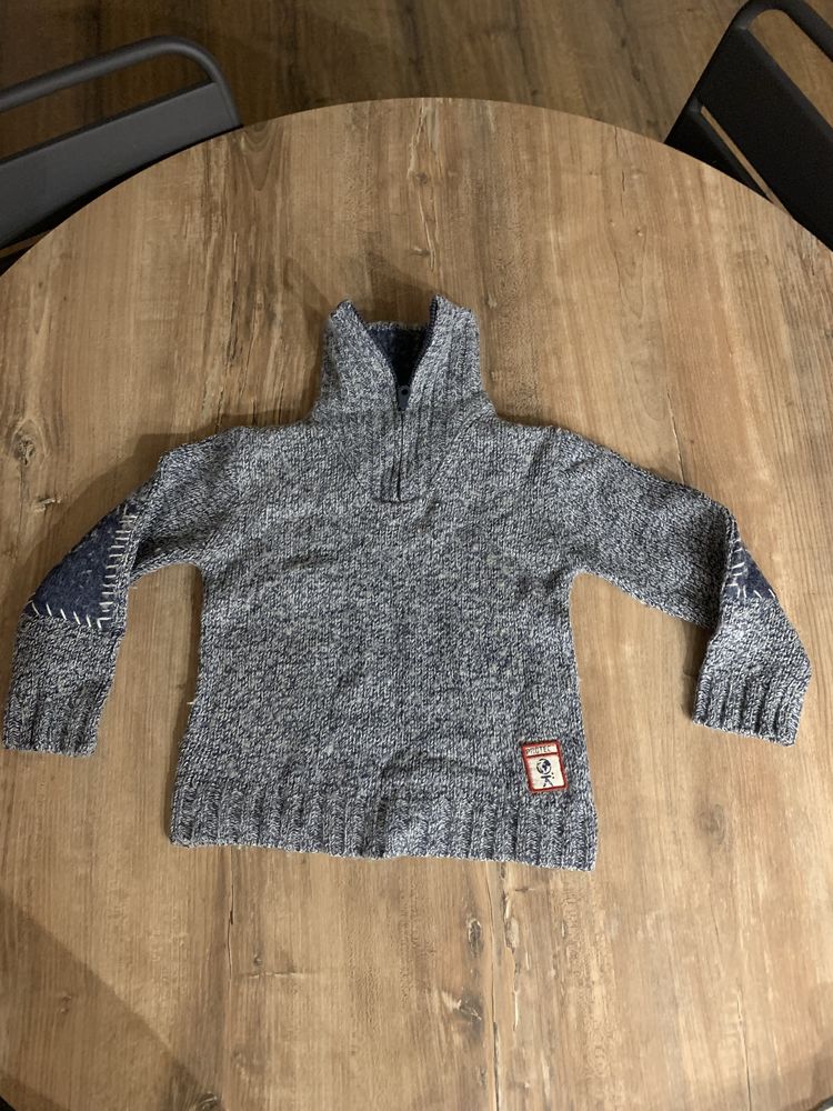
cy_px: 556
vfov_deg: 67.3
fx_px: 834
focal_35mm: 26
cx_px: 416
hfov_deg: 53.1
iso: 500
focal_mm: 4.25
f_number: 1.8
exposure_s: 1/25
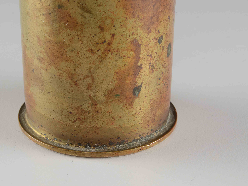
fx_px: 649
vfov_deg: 16.3
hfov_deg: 21.6
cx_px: 124
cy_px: 93
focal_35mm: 91
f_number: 22
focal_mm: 55
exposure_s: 1/80
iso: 100
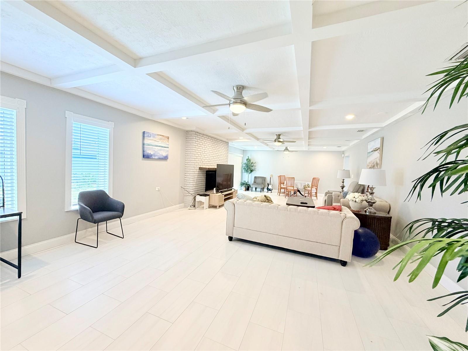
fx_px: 189
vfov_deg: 85.7
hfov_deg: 102.1
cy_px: 176
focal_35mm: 14
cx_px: 234
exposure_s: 1/120
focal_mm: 2.22
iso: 200
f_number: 2.2
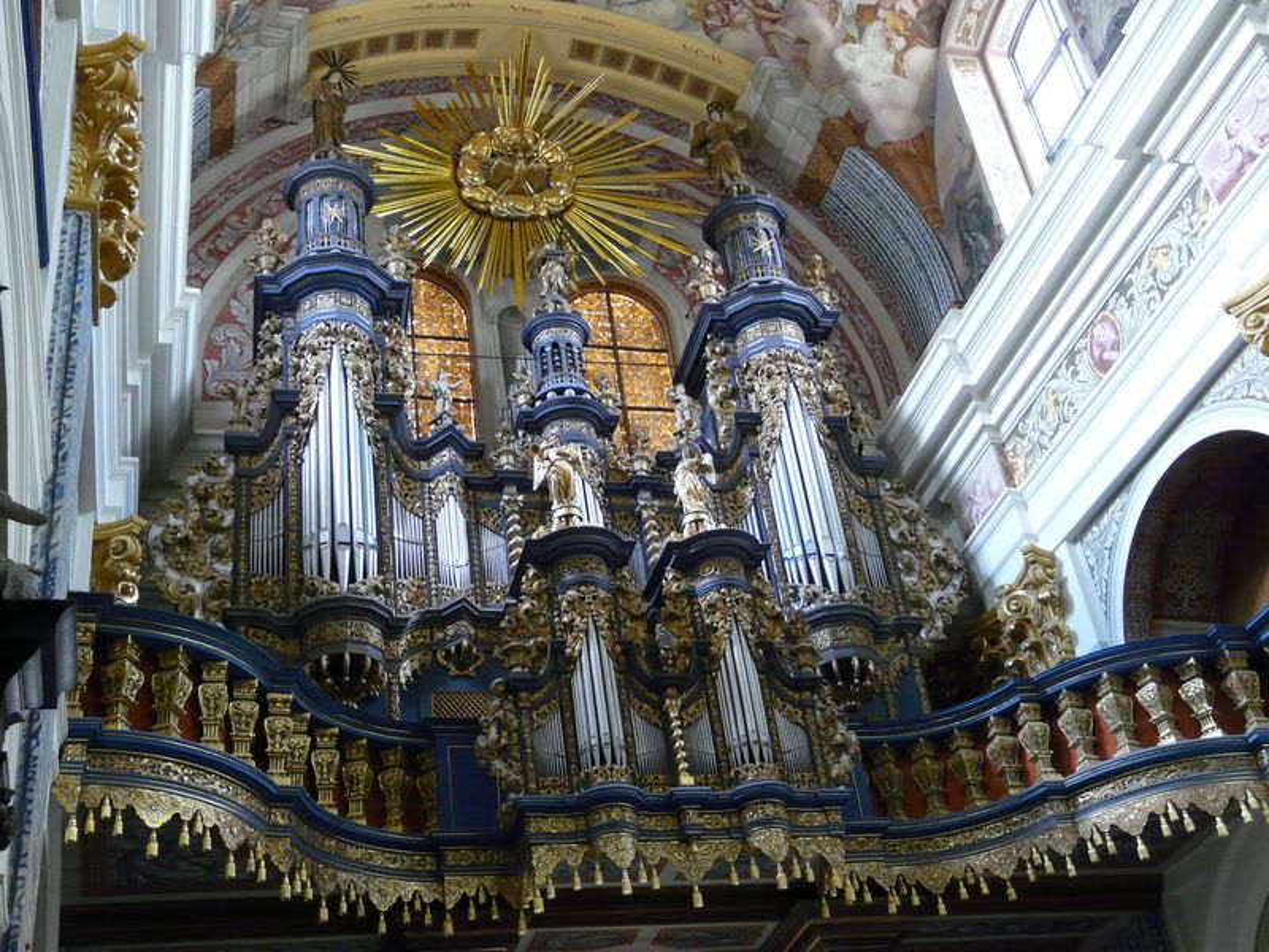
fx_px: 1613
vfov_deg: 32.9
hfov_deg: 42.9
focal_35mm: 44
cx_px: 634
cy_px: 476
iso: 400
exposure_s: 1/25
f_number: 3.2
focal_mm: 7.2
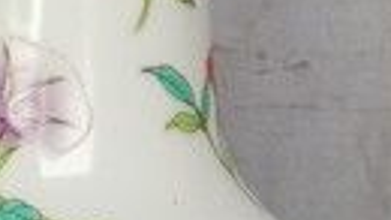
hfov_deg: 16.3
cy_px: 434
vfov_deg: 8.8
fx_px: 1358
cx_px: 96
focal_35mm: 131
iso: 100
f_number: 2.2
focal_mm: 3.81
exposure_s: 1/50
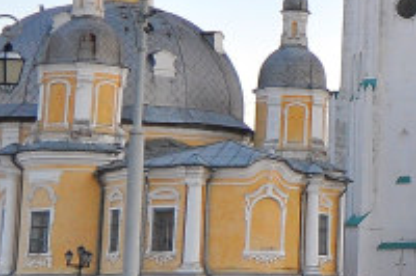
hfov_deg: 14.1
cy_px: 12
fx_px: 1507
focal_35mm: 131
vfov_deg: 10.4
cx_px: 722
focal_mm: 17
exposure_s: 1/500
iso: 400
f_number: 2.8
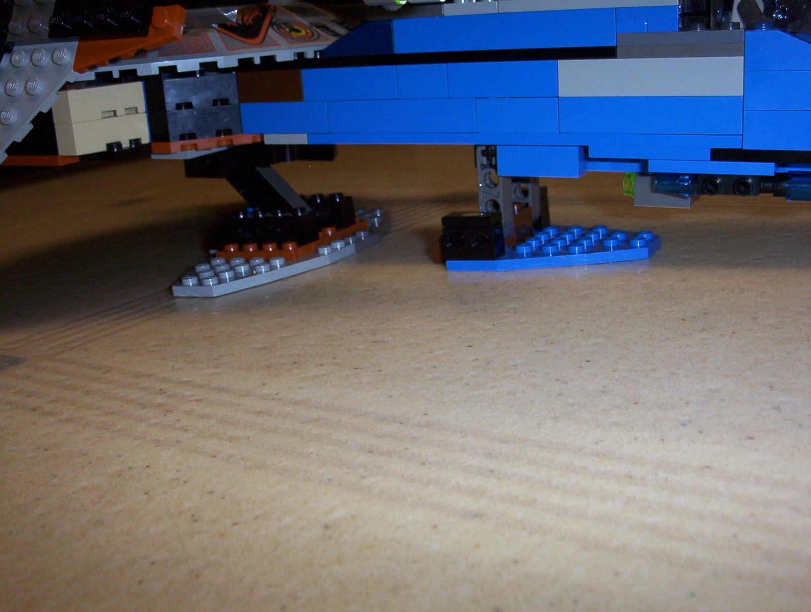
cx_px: 406
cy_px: 306
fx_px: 916
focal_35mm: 39
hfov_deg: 47.8
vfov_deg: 37.0
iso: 140
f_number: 4.5
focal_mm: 6
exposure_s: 1/30
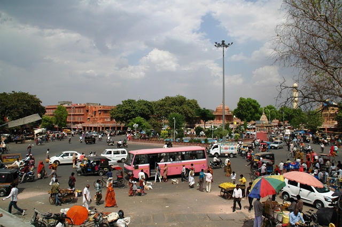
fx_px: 256
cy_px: 114
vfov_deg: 47.9
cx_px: 171
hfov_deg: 67.4
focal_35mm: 27
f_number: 11
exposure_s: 1/400
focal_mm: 18
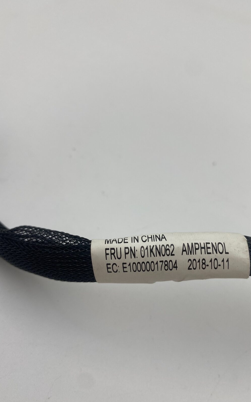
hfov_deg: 44.3
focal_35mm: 28
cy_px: 203
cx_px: 149
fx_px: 307
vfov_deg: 66.5
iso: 32
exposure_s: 1/326
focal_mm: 4.25
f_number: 1.8
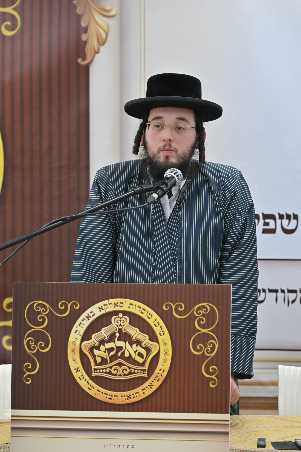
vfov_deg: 15.8
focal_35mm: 130
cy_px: 226
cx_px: 150
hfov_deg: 10.5
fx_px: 1630
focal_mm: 130
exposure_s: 1/200
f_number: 4.5
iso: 800
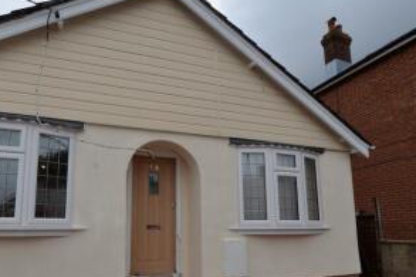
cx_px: 169
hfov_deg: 68.8
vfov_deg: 48.6
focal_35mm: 26
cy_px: 187
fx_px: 300
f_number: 7.1
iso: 100
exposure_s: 1/200
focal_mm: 16
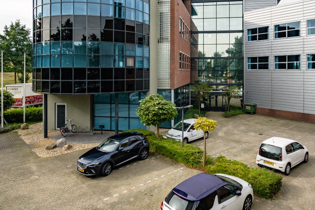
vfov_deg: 48.1
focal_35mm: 26
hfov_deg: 68.8
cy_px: 58
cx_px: 186
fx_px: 227
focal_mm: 16
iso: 200
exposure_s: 1/640
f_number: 8
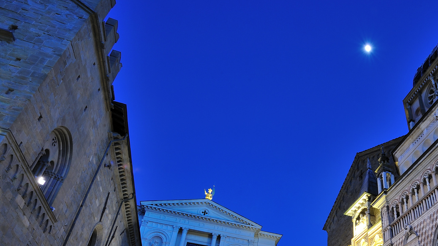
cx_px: 342
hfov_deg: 61.4
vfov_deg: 37.6
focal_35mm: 29
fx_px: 337
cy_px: 221
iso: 200
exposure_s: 25
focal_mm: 17
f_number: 16
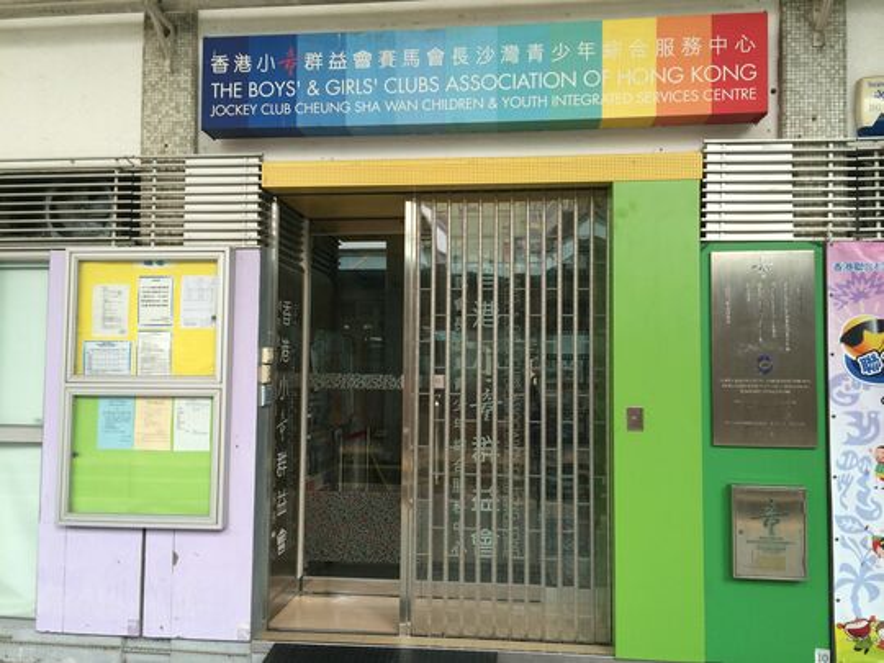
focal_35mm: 30
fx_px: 766
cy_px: 332
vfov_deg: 46.8
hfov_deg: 60.0
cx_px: 442
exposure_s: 1/120
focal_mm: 4.12
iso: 32
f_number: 2.2
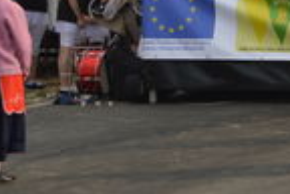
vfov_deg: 6.6
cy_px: -157
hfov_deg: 9.5
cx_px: 574
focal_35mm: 202
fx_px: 1627
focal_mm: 32
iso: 100
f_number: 7.1
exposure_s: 1/200
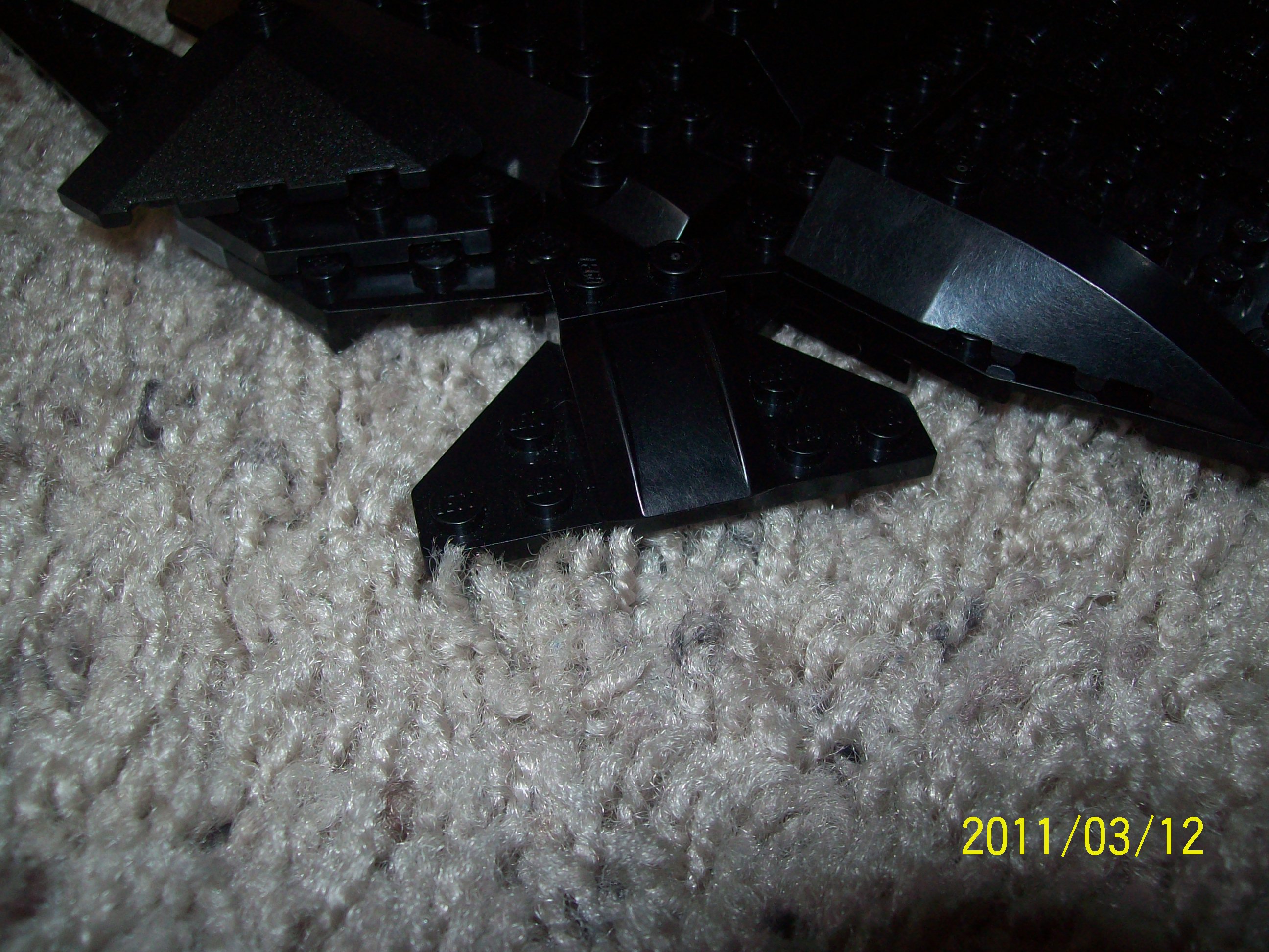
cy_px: 476
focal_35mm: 36
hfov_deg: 51.4
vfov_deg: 39.7
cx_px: 634
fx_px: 1320
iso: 80
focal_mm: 6
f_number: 2.7
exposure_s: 1/64
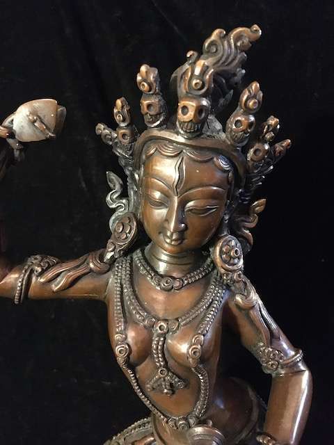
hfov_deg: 48.2
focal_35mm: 29
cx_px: 167
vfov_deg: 61.7
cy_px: 222
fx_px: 373
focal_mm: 4.15
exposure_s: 1/17
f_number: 2.2
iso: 1250
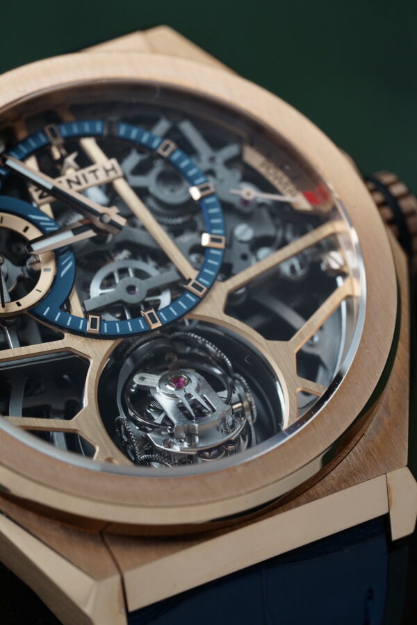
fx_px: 1564
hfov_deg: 15.2
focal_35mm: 90
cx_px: 208
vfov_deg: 22.6
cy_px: 312
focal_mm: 90
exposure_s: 1/10
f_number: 9
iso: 500
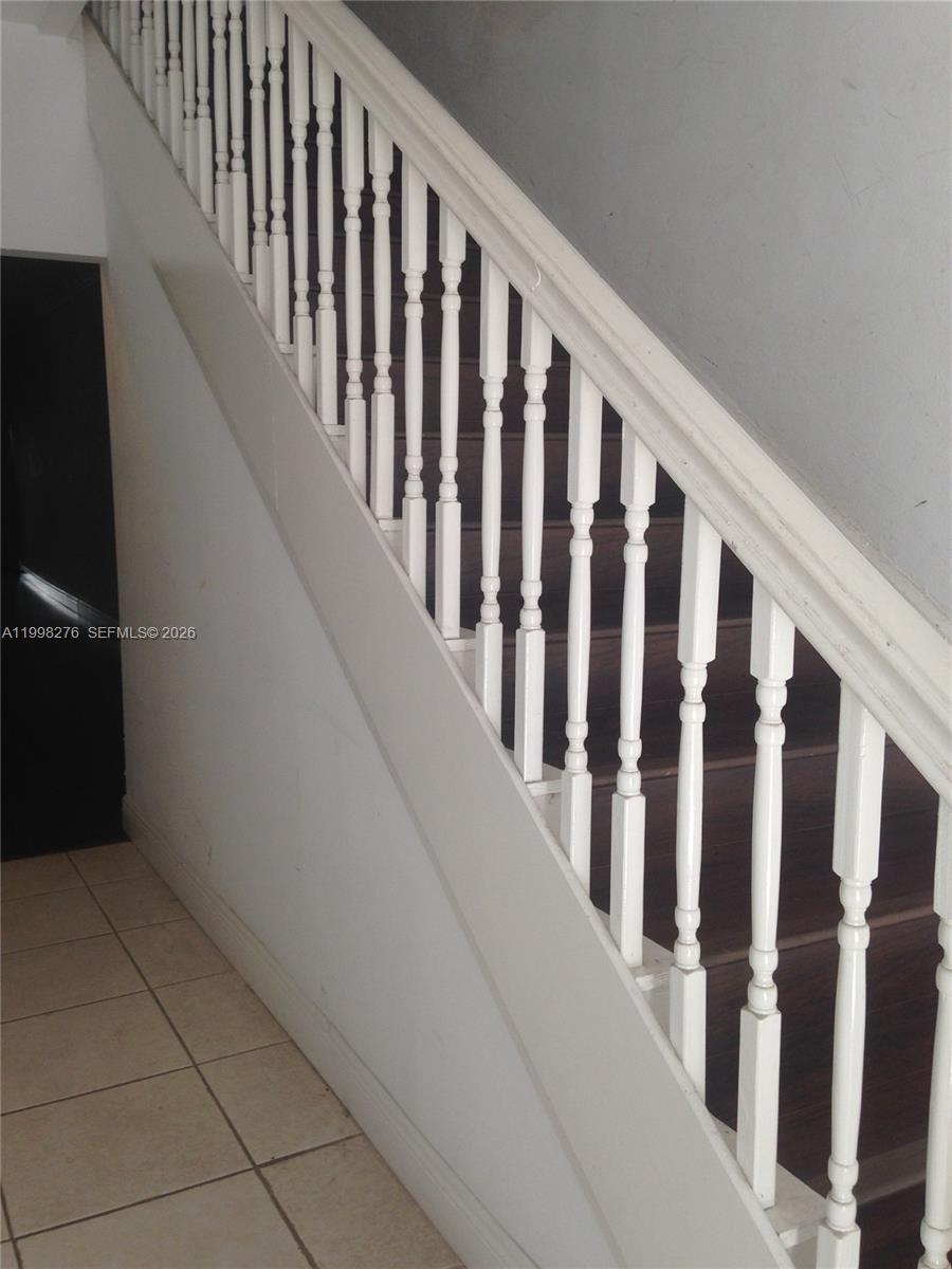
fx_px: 1210
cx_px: 476
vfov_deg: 55.4
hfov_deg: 42.9
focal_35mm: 33
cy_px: 634
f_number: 2.4
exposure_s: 1/60
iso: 50
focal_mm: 4.12
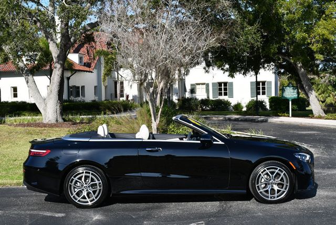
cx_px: 168
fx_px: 560
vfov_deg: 22.7
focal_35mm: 60
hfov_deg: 33.4
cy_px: 112
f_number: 8
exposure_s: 1/250
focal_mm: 30
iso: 100
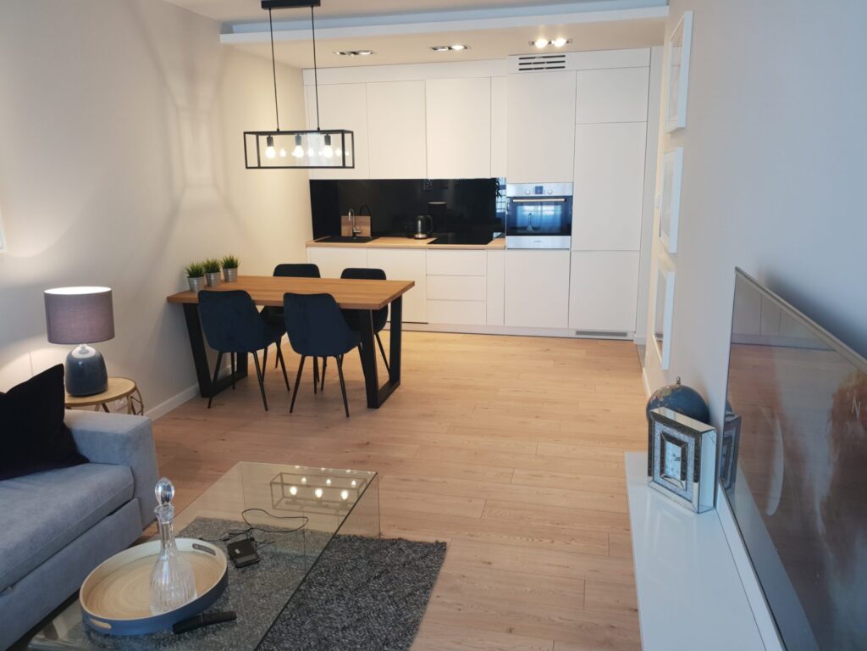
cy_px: 326
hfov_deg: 67.3
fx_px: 651
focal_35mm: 26
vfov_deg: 53.1
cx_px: 434
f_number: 2.4
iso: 80
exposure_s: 1/50
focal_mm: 4.3
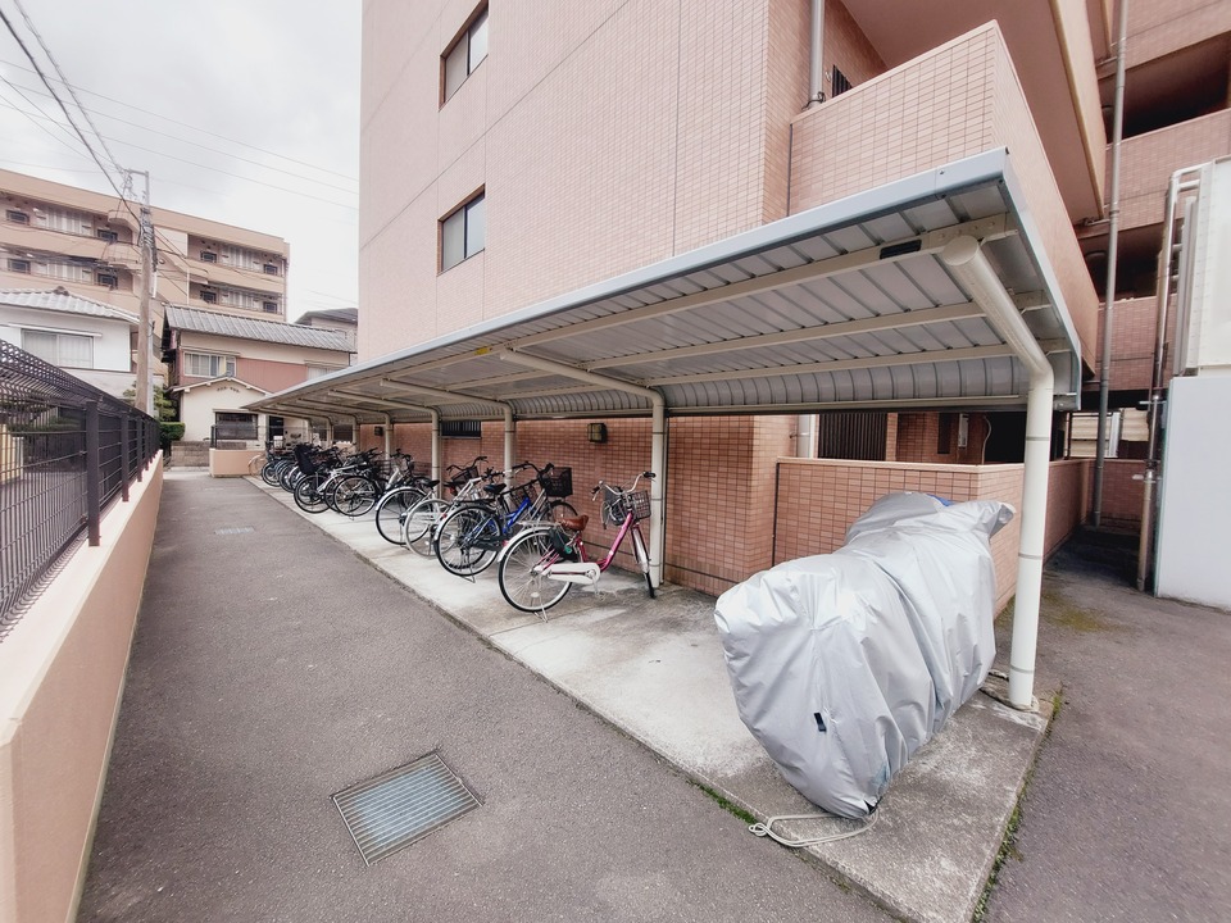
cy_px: 462
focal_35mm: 13
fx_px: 462
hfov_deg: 106.2
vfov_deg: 89.9
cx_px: 616
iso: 50
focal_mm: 1.74
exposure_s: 1/213
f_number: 2.2
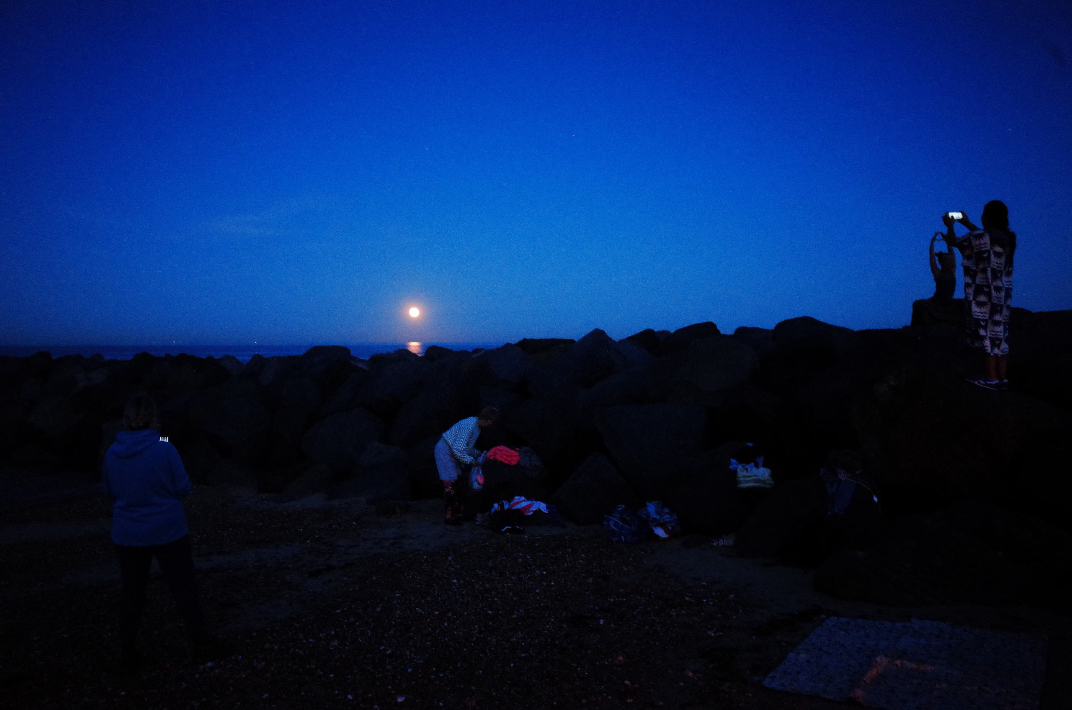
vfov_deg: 46.2
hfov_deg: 65.6
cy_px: 355
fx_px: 832
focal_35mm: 28
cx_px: 536
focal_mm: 18.3
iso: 3200
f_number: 2.8
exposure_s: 1/8
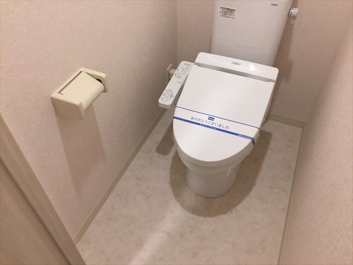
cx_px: 176
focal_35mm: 29
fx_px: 296
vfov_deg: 48.2
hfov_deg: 61.7
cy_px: 132
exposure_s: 1/33
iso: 64
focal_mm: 4.15
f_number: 2.2
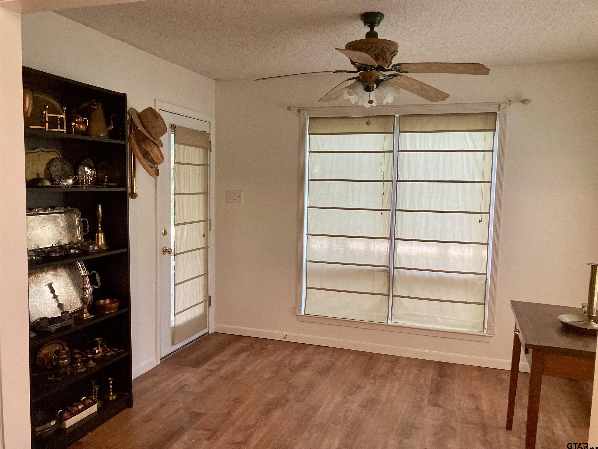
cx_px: 299
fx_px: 484
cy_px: 224
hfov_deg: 63.4
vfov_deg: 49.7
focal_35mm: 28
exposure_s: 1/60
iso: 320
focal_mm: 3.99
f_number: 1.8
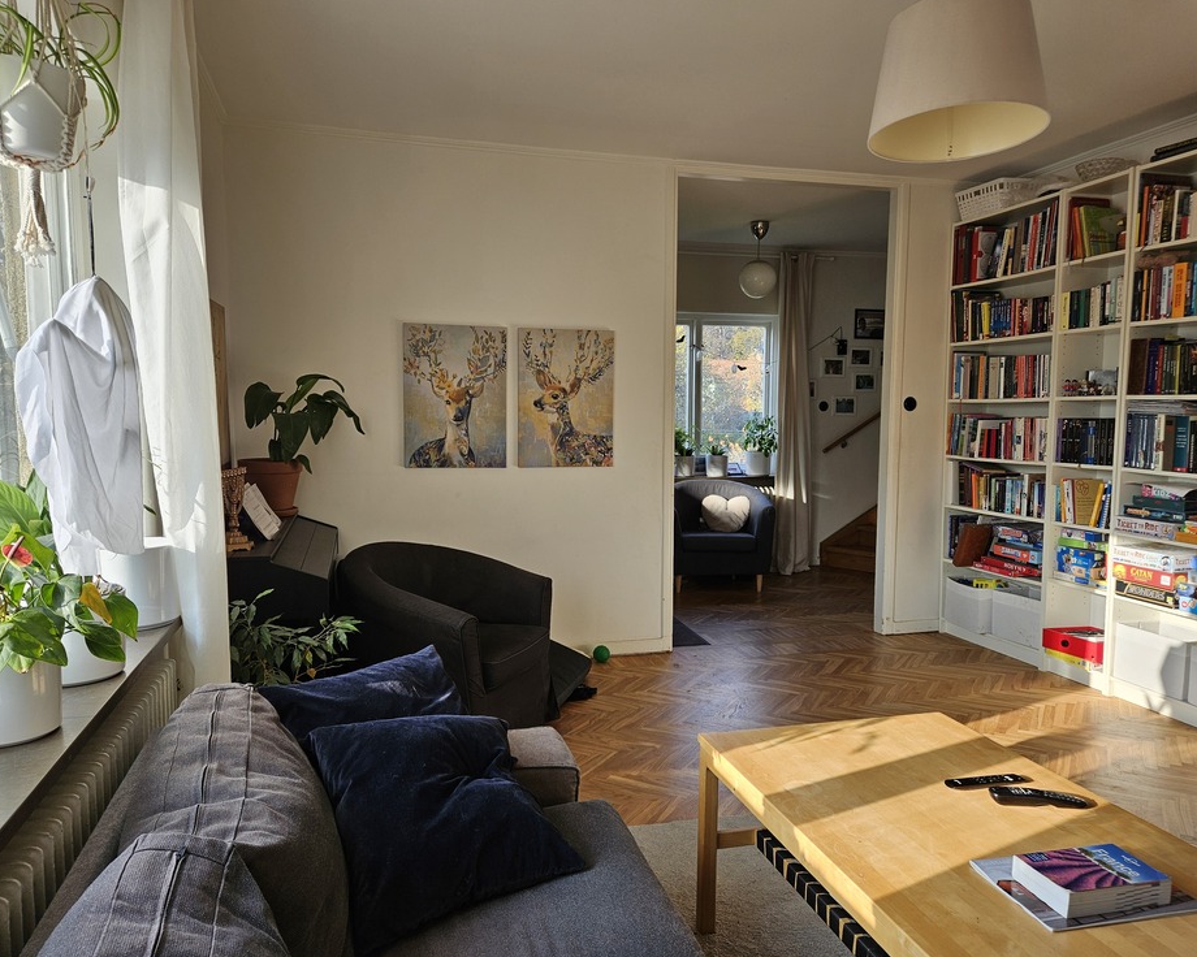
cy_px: 490
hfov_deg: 68.1
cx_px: 605
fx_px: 886
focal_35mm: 25
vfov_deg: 56.8
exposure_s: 1/180
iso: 25
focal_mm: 5.4
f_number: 1.8
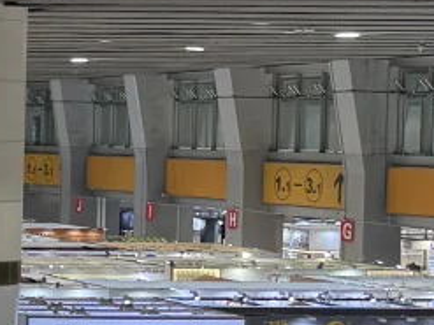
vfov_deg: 10.6
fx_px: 1754
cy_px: 191
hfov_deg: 11.3
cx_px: -668
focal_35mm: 140
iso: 80
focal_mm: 6.76
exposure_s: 1/100
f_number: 1.78
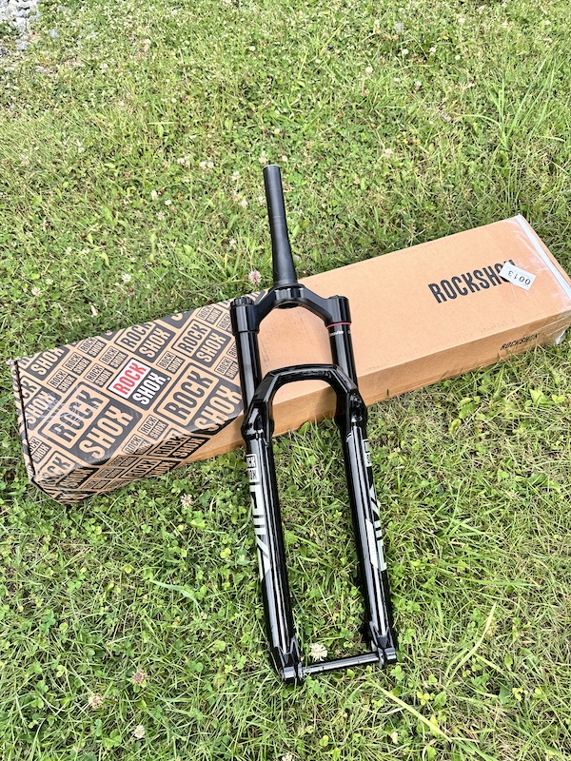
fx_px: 528
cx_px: 286
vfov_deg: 71.6
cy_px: 380
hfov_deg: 56.8
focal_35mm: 24
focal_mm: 6.76
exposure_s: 1/1215
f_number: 1.78
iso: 80
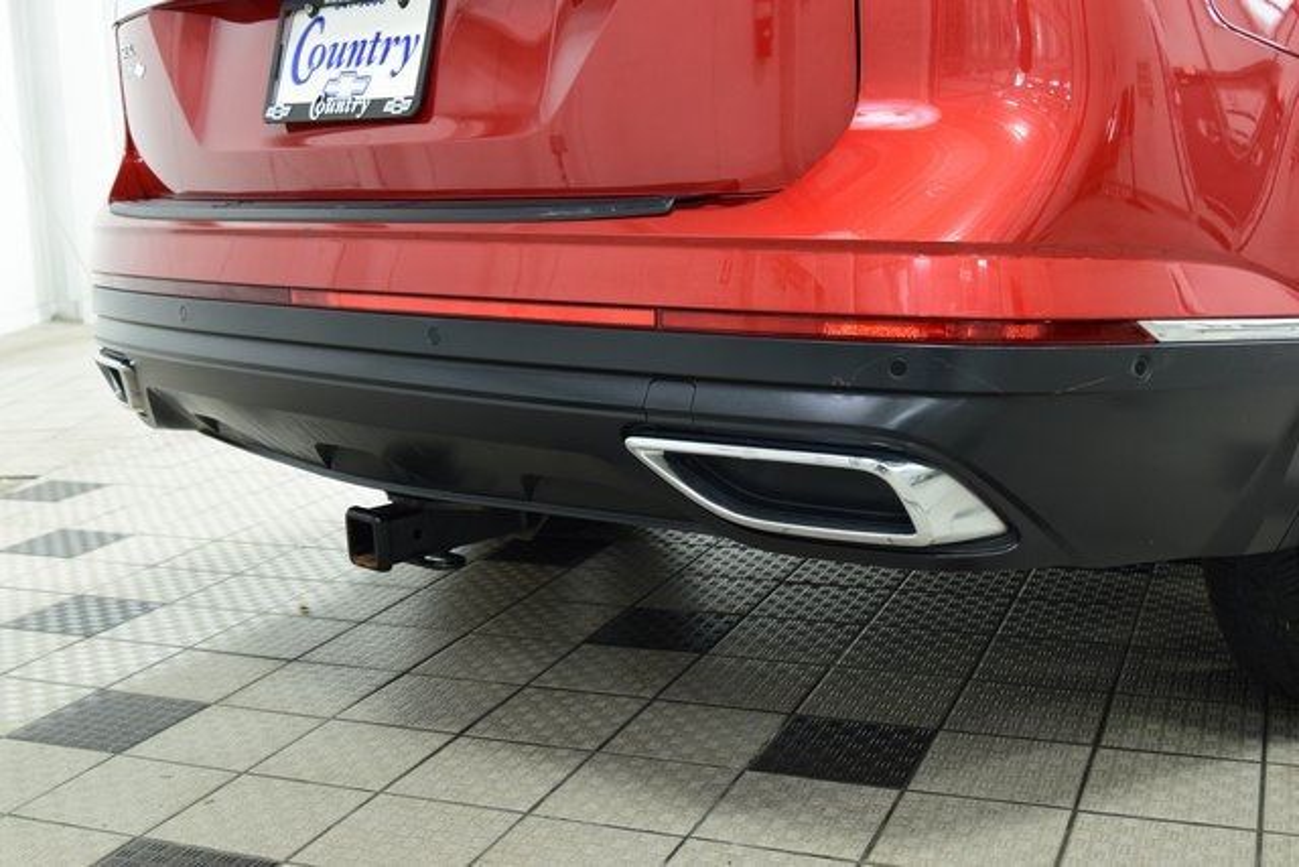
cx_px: 650
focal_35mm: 45
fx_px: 1624
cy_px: 434
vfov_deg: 29.9
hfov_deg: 43.6
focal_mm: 30
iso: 1250
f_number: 6.3
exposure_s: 1/15
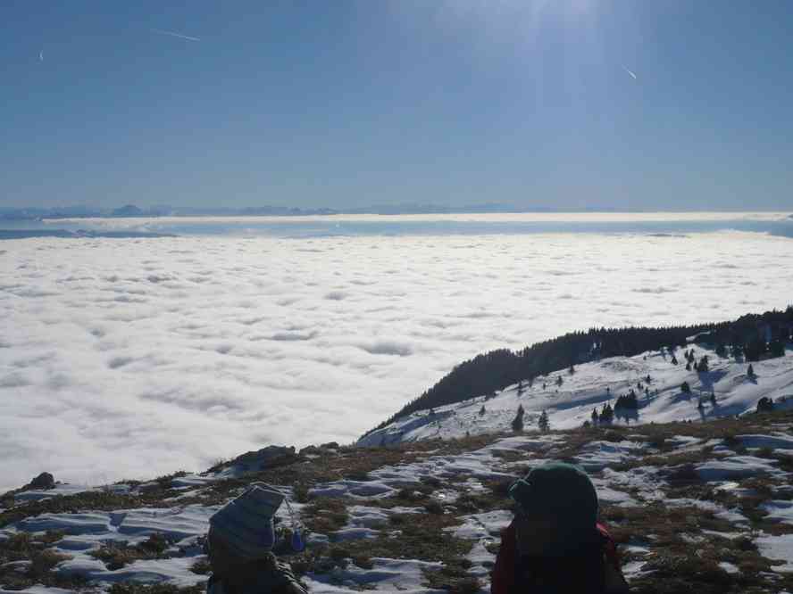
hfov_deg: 44.8
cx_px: 396
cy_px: 297
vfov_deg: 34.3
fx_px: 962
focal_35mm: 42
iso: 100
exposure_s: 1/1600
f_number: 8
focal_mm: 5.8
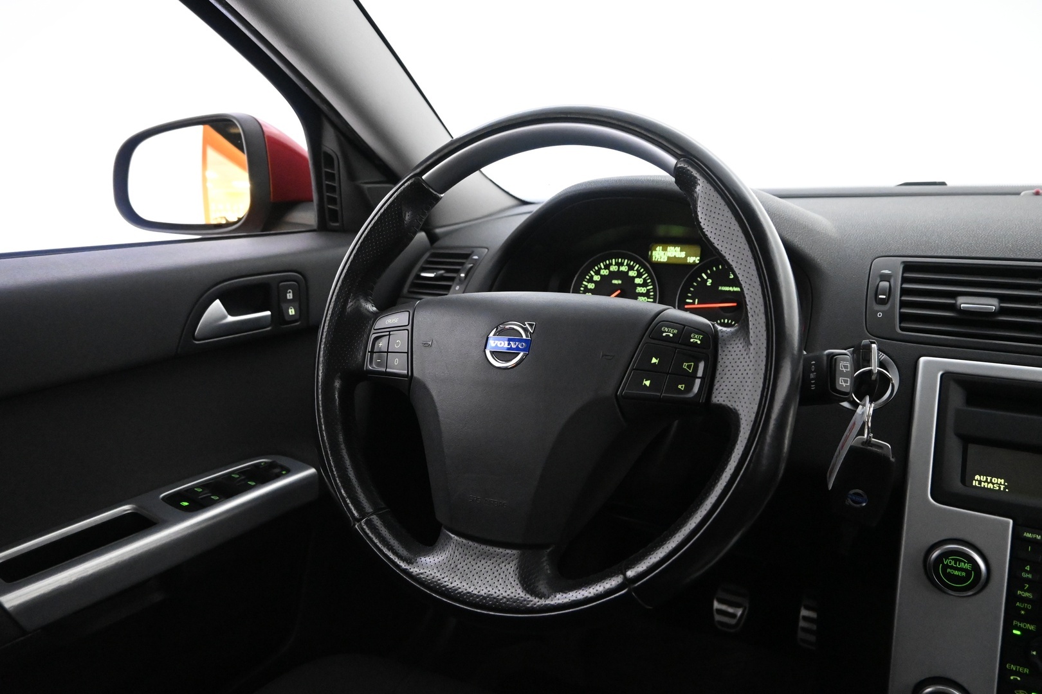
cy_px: 347
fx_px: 695
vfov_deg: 53.1
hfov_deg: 73.7
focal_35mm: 24
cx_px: 521
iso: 6400
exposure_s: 1/60
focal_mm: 16
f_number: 4
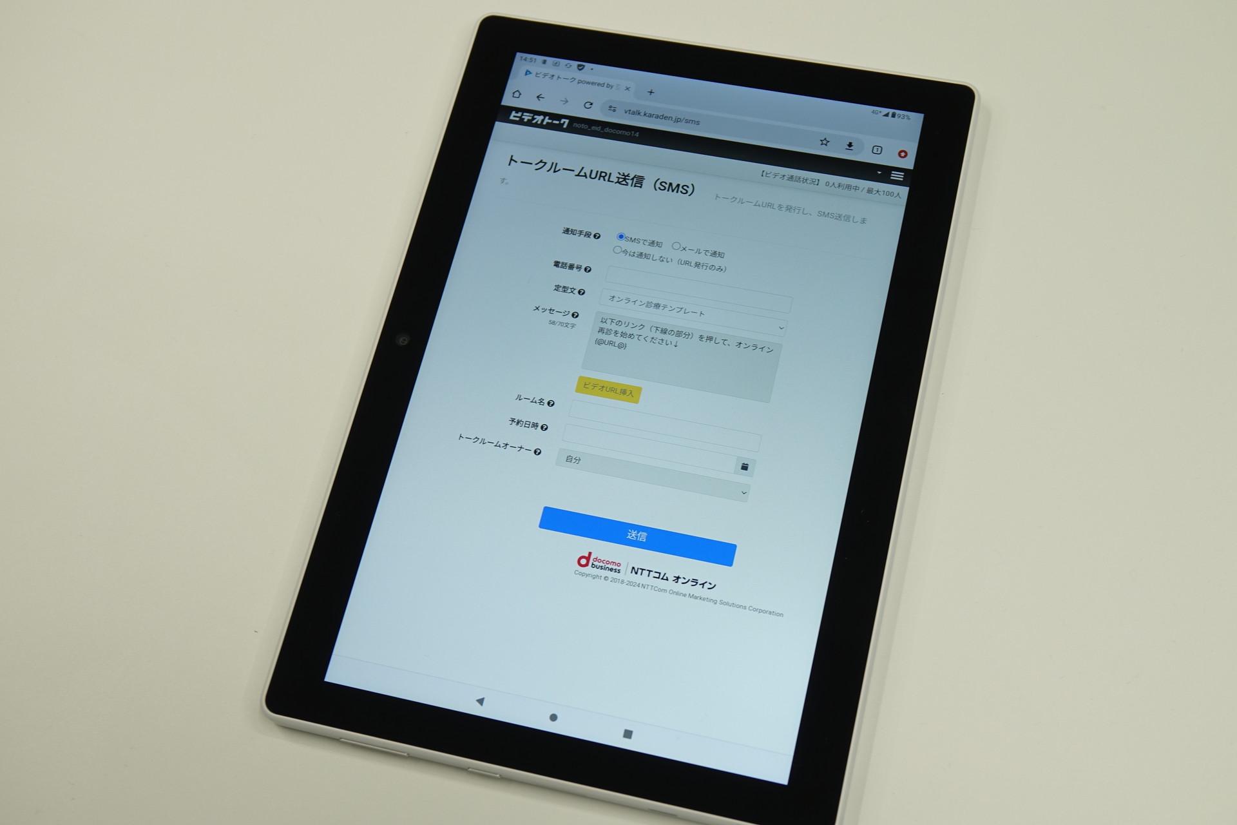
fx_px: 1580
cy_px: 412
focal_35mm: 46
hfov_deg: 42.7
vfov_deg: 29.2
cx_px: 618
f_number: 3.2
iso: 100
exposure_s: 1/50
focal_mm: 16.92
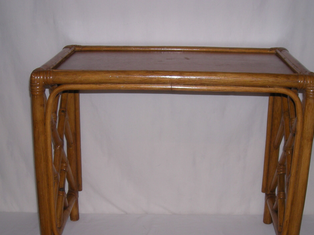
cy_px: 166
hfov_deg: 33.8
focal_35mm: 57
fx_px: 517
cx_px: 153
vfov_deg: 25.5
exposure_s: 1/60
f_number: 2.8
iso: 50
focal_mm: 5.7
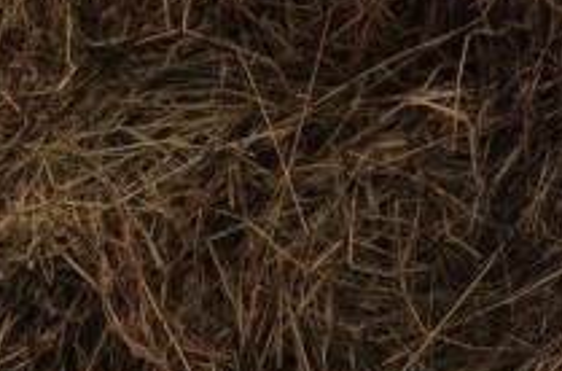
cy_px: 394
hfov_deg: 6.8
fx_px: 4747
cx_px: 471
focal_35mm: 305
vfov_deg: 4.5
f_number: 4
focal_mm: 50
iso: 200
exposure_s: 1/160
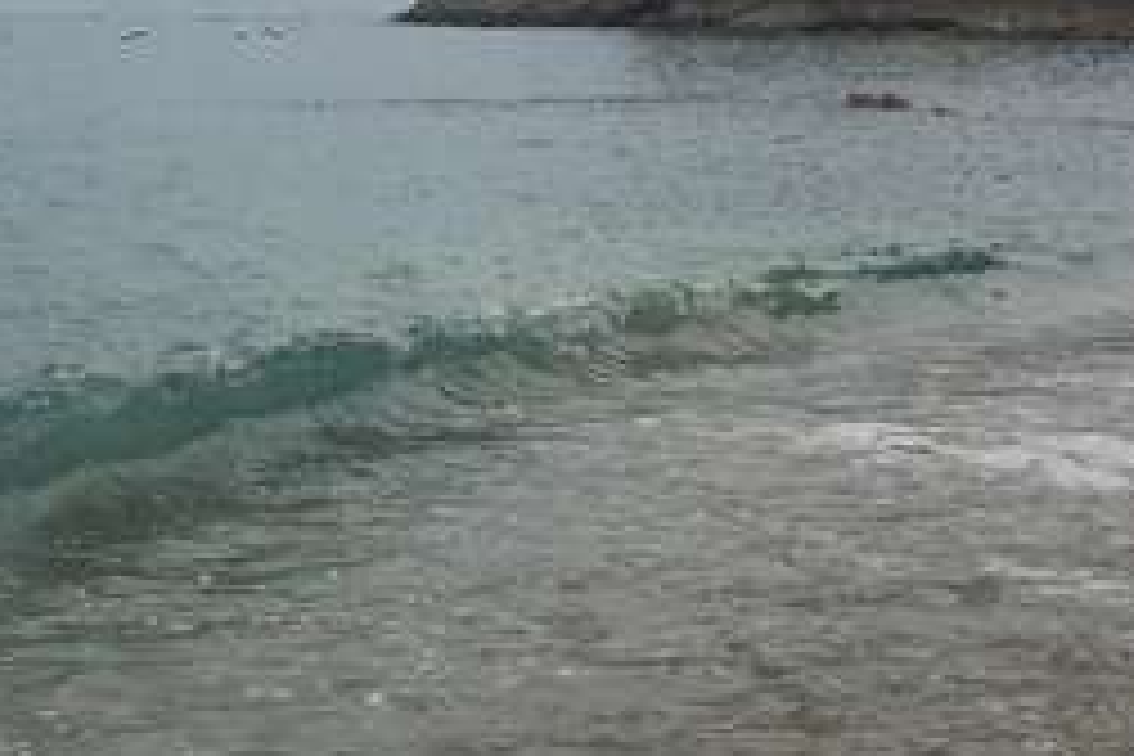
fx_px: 2898
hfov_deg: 21.5
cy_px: -153
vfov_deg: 14.4
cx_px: 50
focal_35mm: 92
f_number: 2.2
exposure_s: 1/2740
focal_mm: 4.15
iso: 32
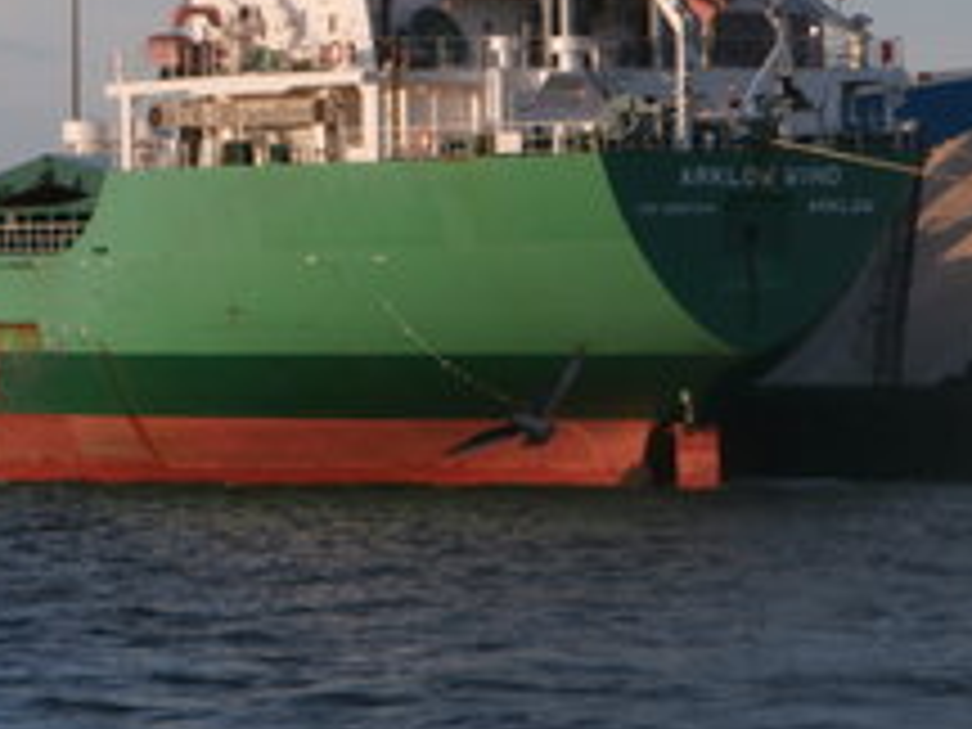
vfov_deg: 4.8
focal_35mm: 308
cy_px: 99
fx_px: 8648
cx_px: 189
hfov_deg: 6.4
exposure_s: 1/200
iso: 100
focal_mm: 29.39
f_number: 5.8
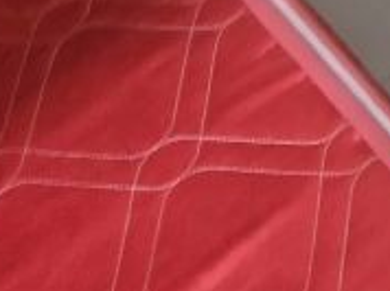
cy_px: -18
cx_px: 808
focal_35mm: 135
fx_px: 1519
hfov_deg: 12.6
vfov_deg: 10.8
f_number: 1.79
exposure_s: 1/33
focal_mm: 4.35
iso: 557
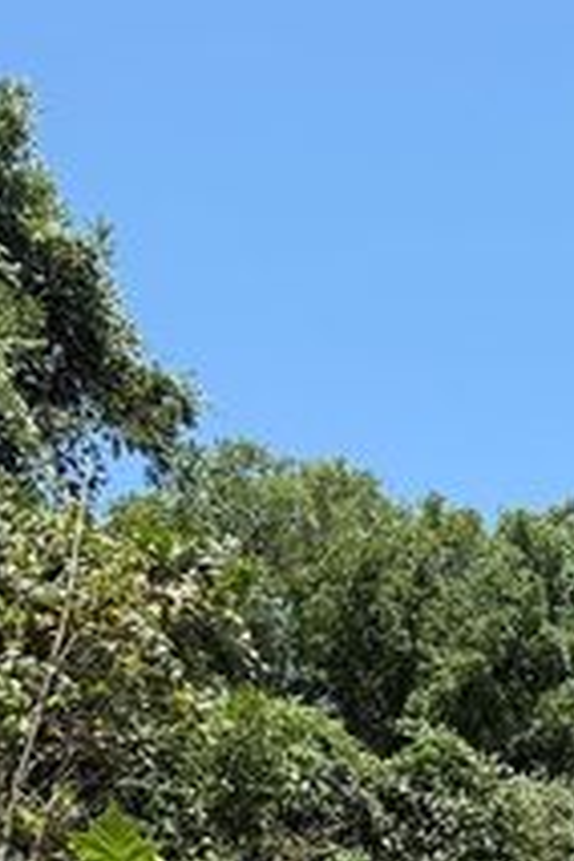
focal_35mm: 78
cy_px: 1243
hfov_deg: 16.6
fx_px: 1865
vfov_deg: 22.1
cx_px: 732
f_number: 1.78
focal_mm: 6.76
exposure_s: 1/2703
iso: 80
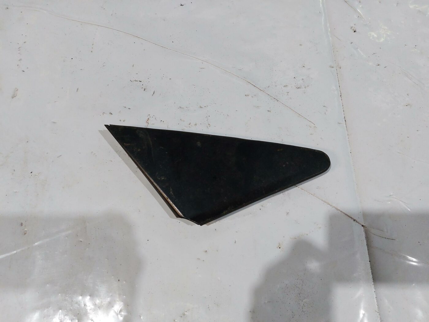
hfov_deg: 69.4
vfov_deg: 54.9
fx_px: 310
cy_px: 161
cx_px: 214
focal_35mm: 25
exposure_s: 1/100
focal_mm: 5.23
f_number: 1.8
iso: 200
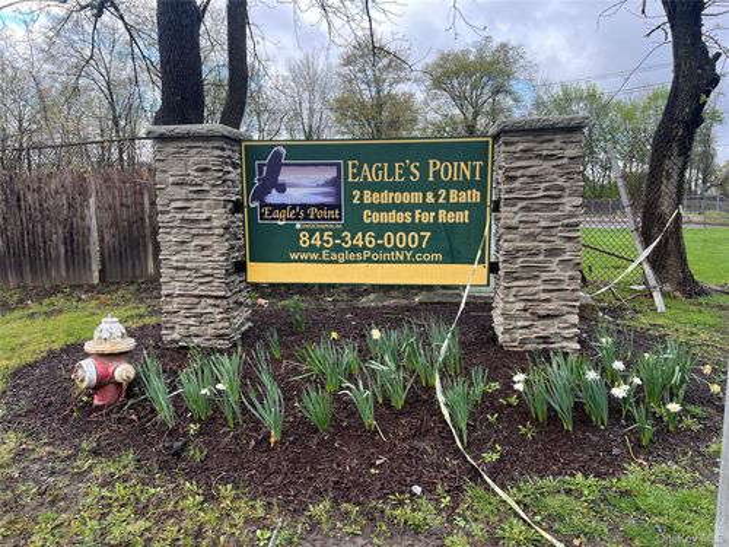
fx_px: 548
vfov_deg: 53.1
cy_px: 274
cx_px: 364
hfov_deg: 67.3
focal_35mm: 26
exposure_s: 1/646
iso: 50
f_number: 1.5
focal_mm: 5.7
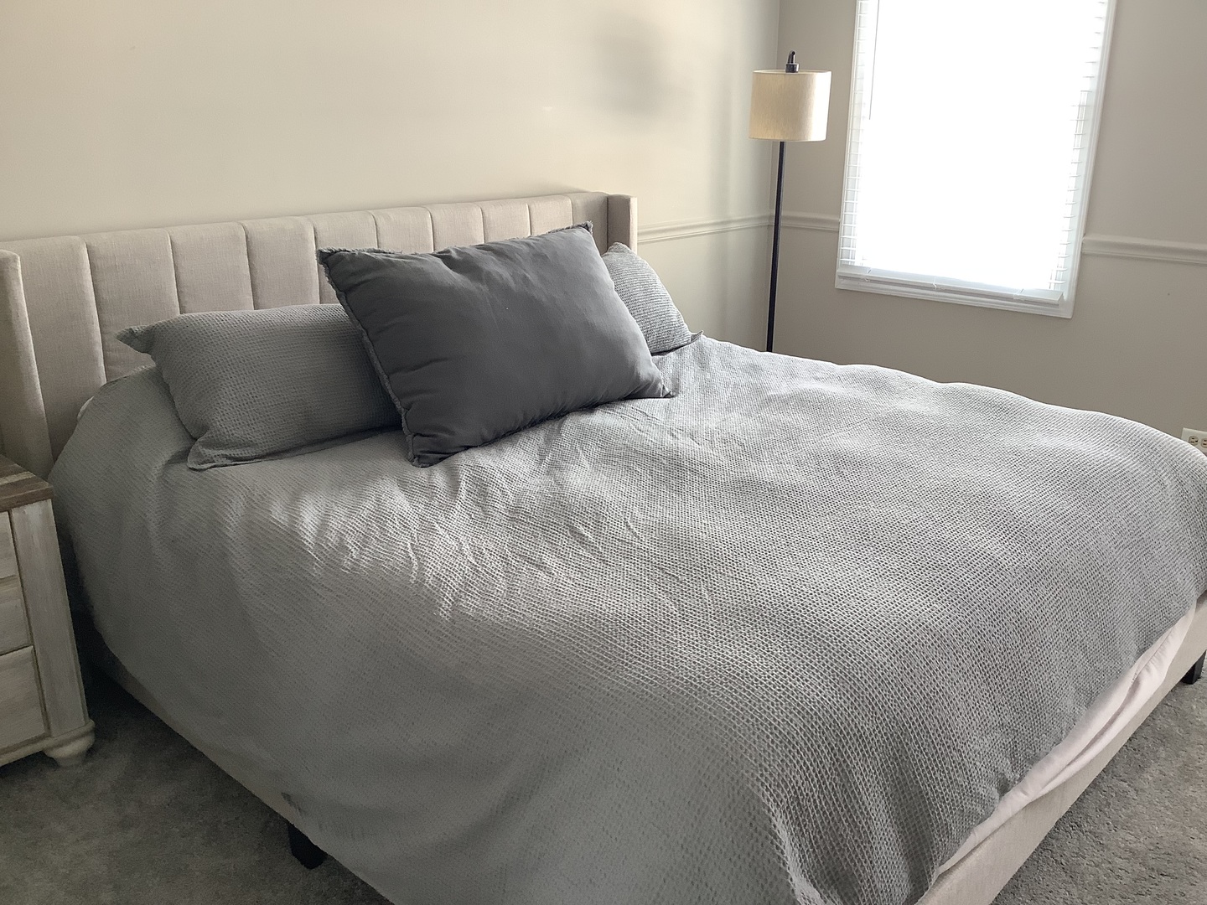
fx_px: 1081
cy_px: 452
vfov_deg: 45.4
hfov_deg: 58.4
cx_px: 604
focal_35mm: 31
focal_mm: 3.3
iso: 100
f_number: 2.4
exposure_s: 1/60
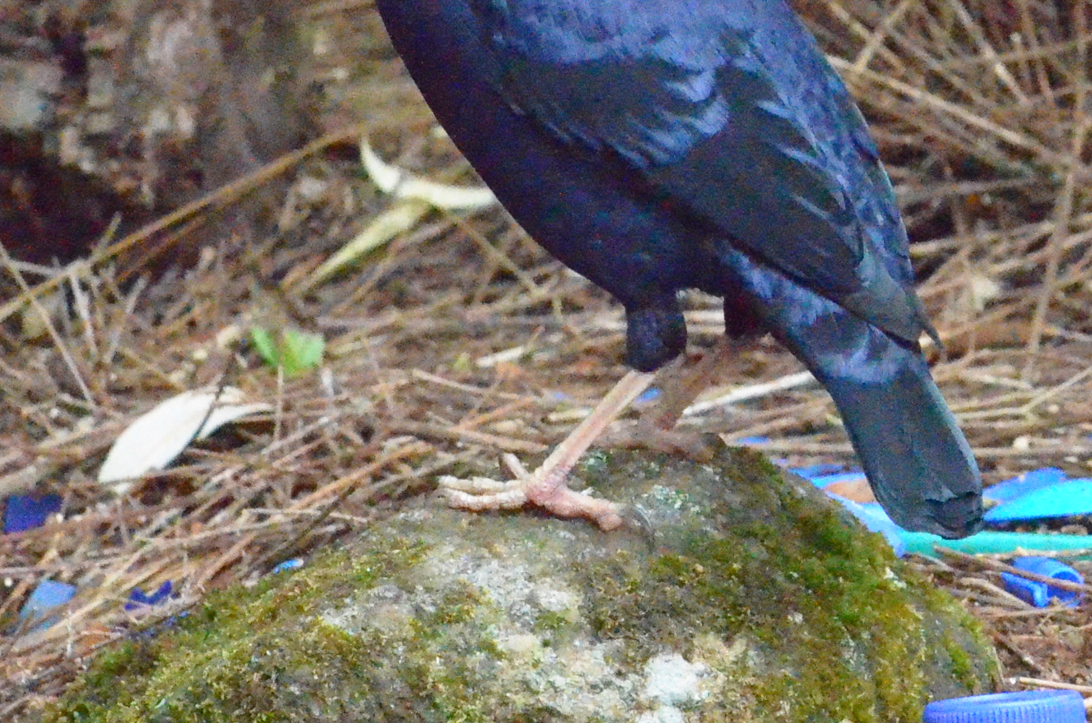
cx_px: 1137
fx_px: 17800
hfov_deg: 3.5
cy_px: 214
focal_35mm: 588
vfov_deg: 2.3
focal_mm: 140
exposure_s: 1/4000
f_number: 11
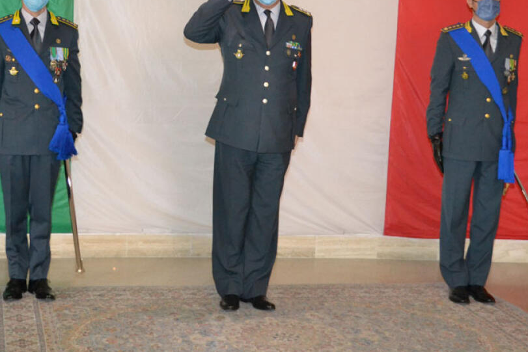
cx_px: 229
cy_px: 100
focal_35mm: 71
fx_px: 1041
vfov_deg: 19.1
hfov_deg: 28.4
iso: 3200
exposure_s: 1/60
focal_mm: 32
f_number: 4.8
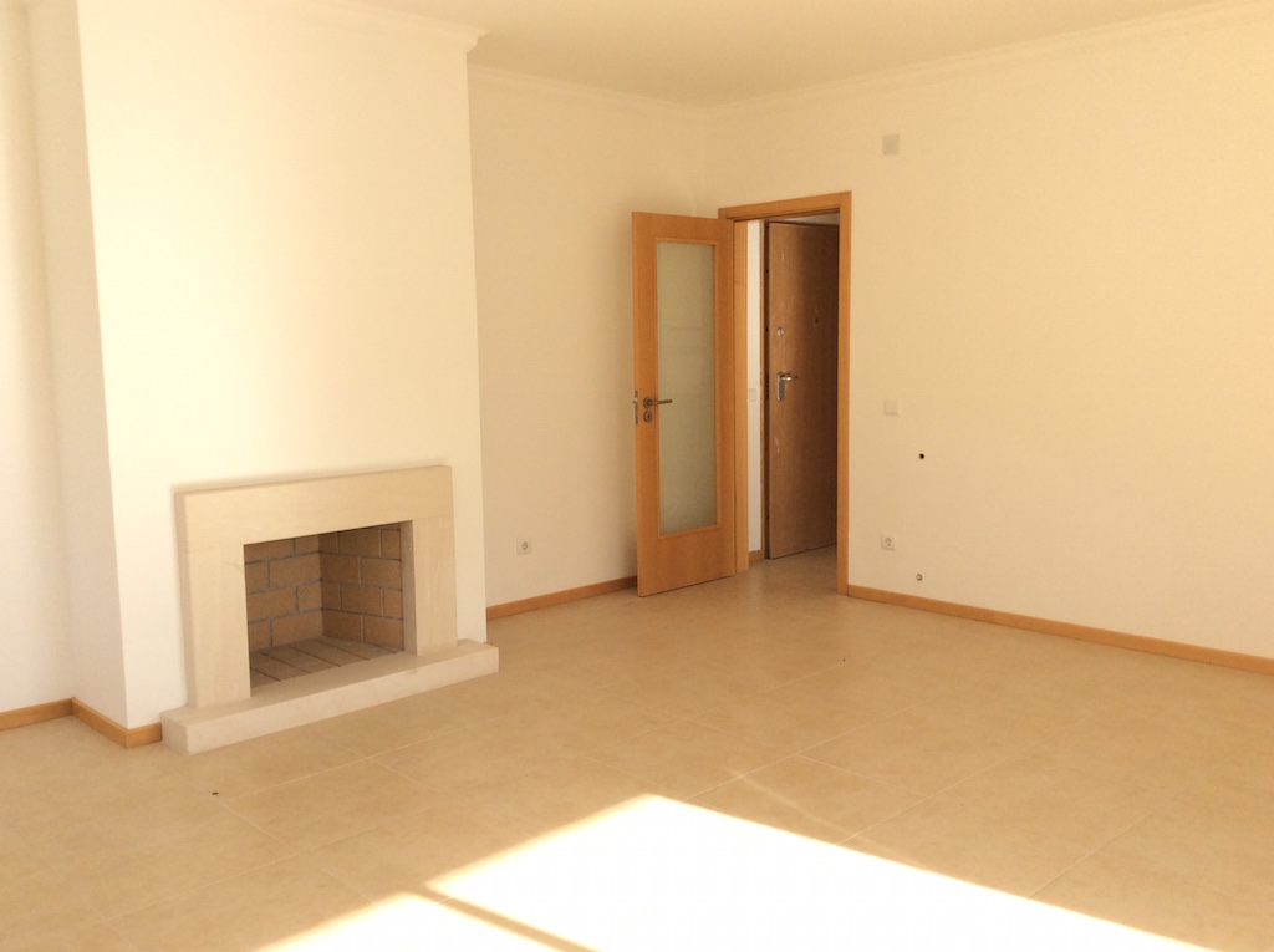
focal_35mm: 32
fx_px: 1176
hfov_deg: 56.9
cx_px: 637
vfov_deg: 44.1
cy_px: 476
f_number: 2.4
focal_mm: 3.3
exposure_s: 1/465
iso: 32
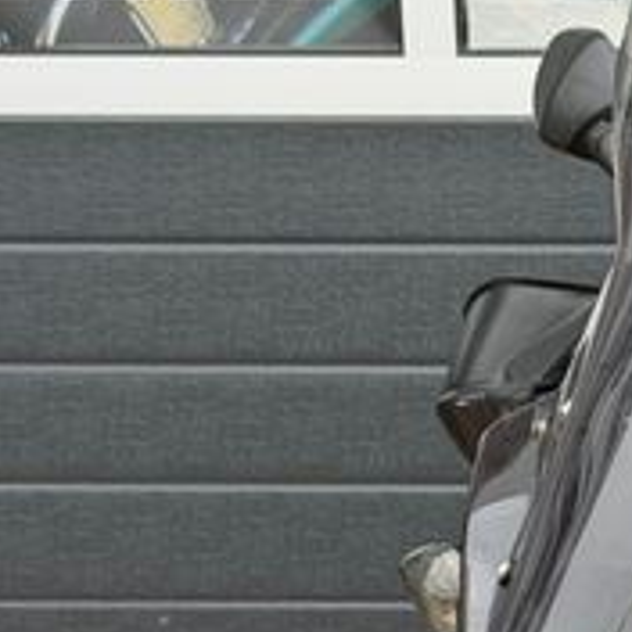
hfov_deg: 10.8
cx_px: 1031
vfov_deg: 11.2
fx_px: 3181
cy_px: 618
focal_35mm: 154
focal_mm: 6.76
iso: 100
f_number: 1.78
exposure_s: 1/1222
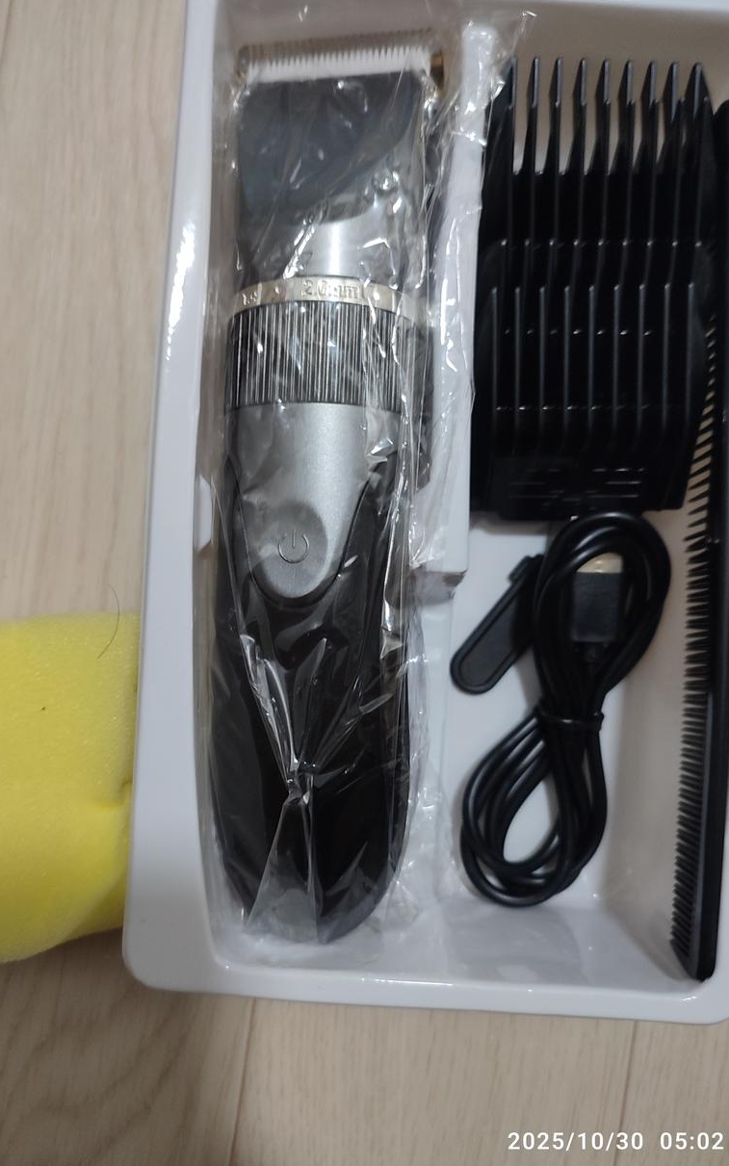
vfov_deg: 66.5
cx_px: 302
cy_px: 568
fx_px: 890
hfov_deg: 44.4
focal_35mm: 28
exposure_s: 1/30
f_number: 1.9
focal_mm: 6.04
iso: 615
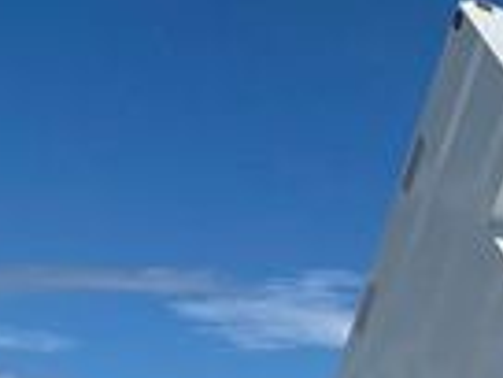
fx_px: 1642
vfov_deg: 11.7
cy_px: 767
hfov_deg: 13.7
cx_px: 1124
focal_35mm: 113
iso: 80
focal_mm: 6.76
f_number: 1.78
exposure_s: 1/8130
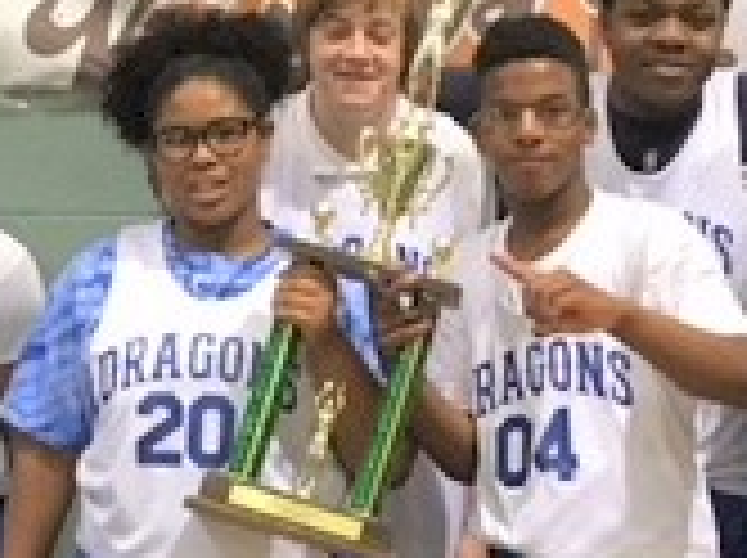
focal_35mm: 112
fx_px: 2413
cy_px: 432
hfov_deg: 17.5
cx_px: 176
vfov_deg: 13.1
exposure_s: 1/15
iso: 200
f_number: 2.2
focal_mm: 4.15
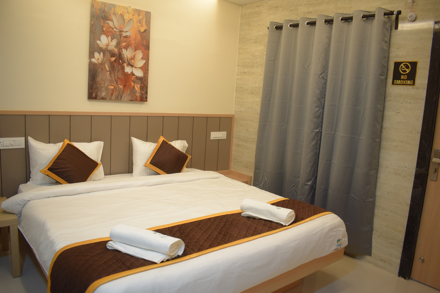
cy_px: 146
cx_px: 220
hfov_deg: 67.4
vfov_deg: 47.9
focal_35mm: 27
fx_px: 330
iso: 800
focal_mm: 18
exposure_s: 1/30
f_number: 4.5
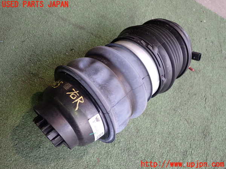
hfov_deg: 60.0
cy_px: 84
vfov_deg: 46.8
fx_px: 196
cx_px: 113
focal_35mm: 30
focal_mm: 5.4
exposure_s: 1/50
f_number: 2.3
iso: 200
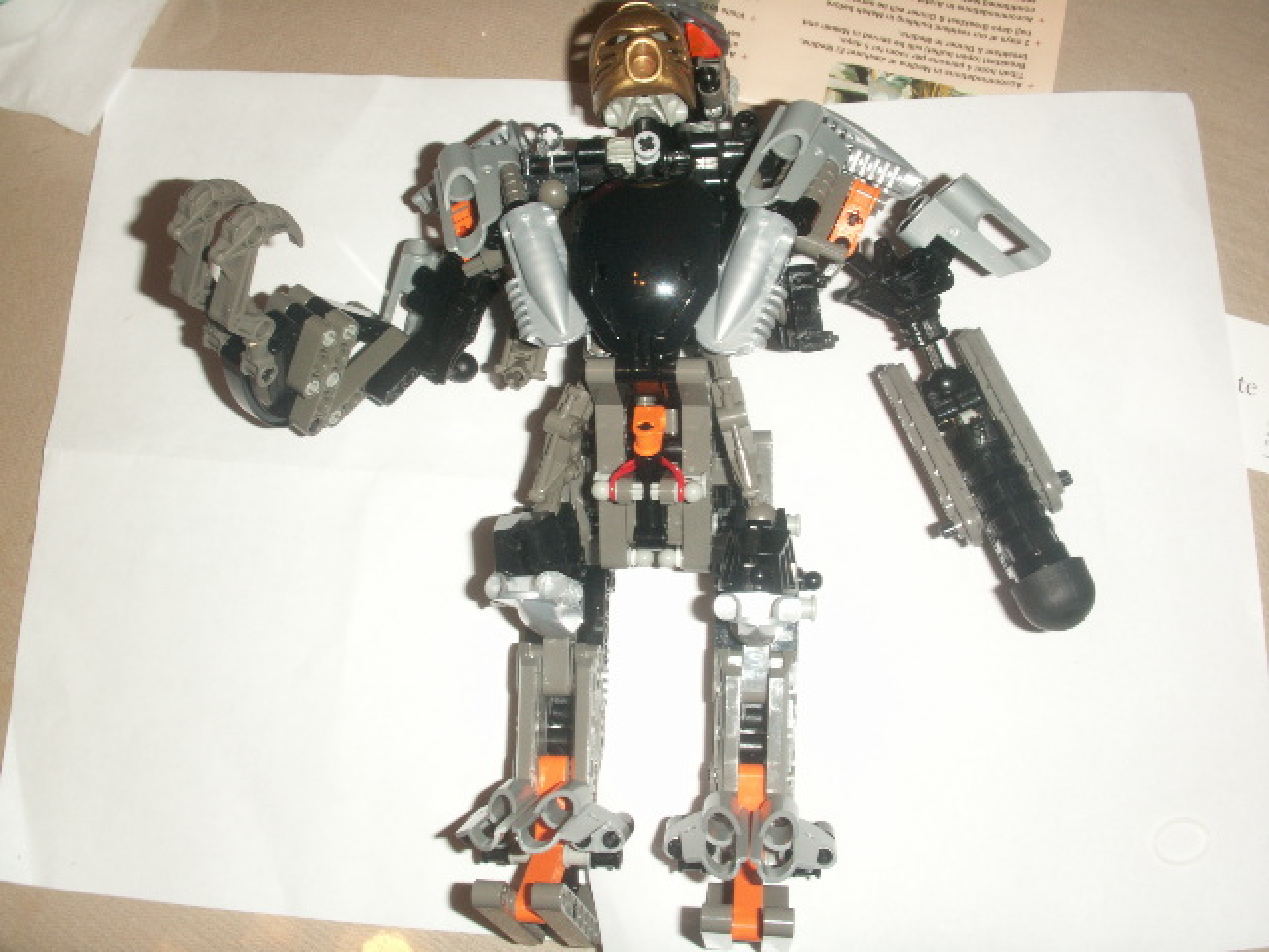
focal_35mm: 37
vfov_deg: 38.7
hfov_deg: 50.1
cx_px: 634
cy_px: 476
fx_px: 1356
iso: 50
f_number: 7.1
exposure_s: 1/40
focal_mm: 7.7
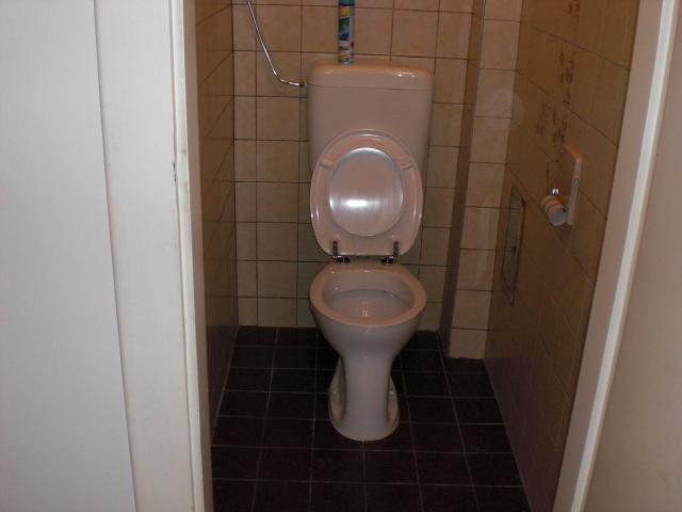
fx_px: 749
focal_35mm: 38
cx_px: 341
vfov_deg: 37.7
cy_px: 256
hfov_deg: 49.0
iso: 200
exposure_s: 1/60
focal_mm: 6.3
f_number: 3.1
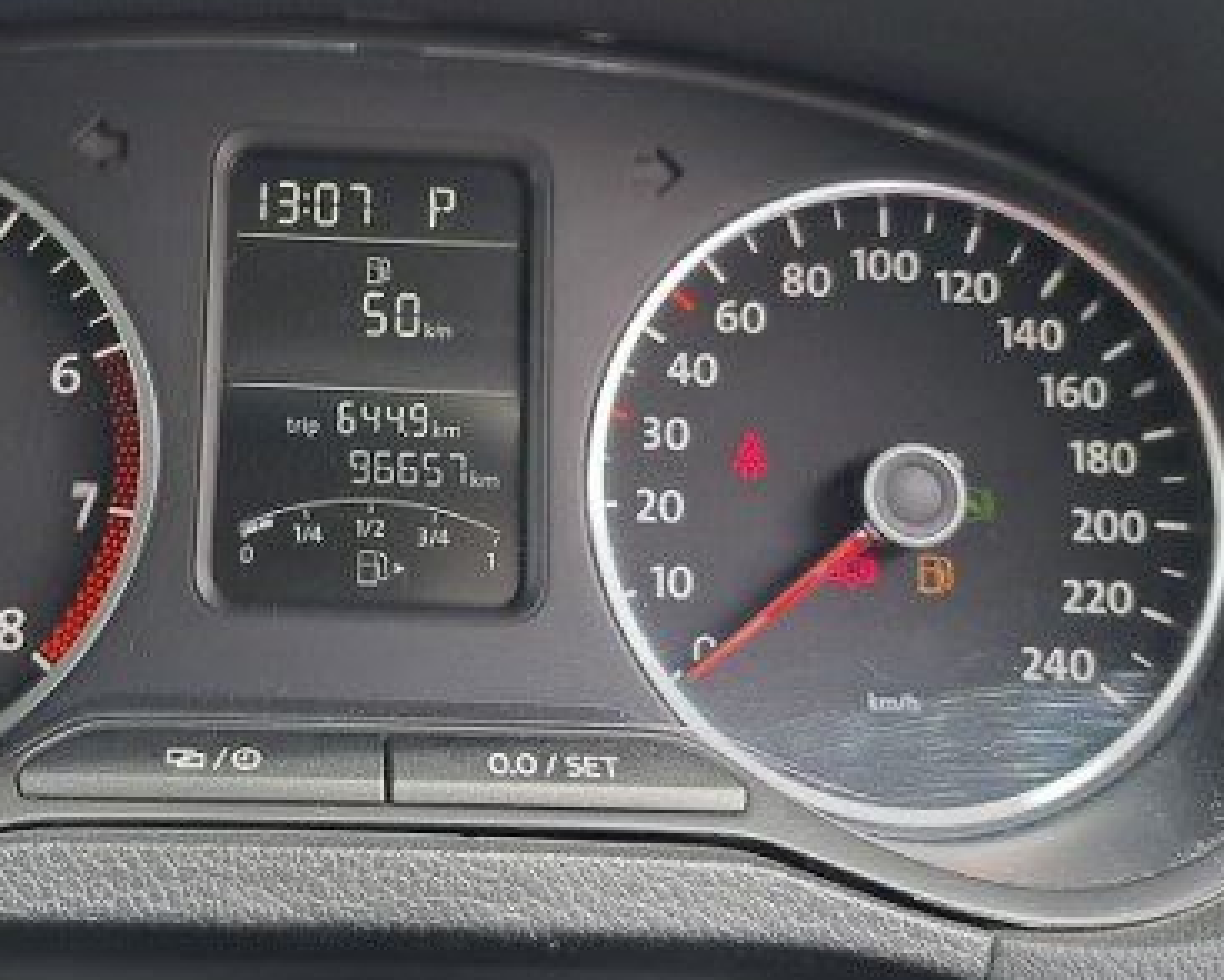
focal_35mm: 51
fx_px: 1848
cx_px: 340
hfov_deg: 36.0
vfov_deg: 29.6
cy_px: 350
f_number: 1.8
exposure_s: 1/100
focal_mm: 5.23
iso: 50
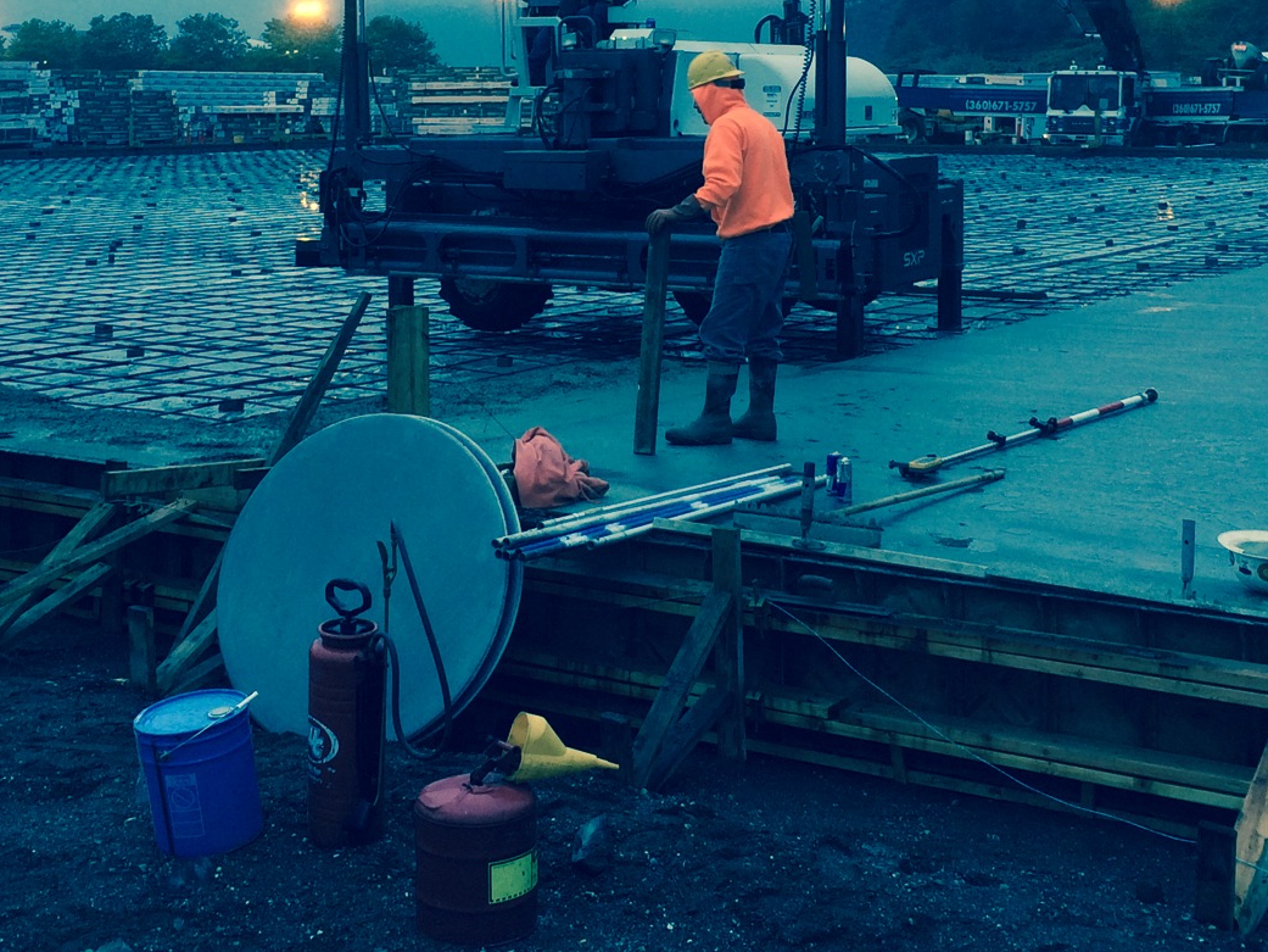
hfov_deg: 32.7
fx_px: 2161
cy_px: 167
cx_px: 590
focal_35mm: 59
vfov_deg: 24.4
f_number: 2.2
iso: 32
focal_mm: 4.12
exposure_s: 1/42
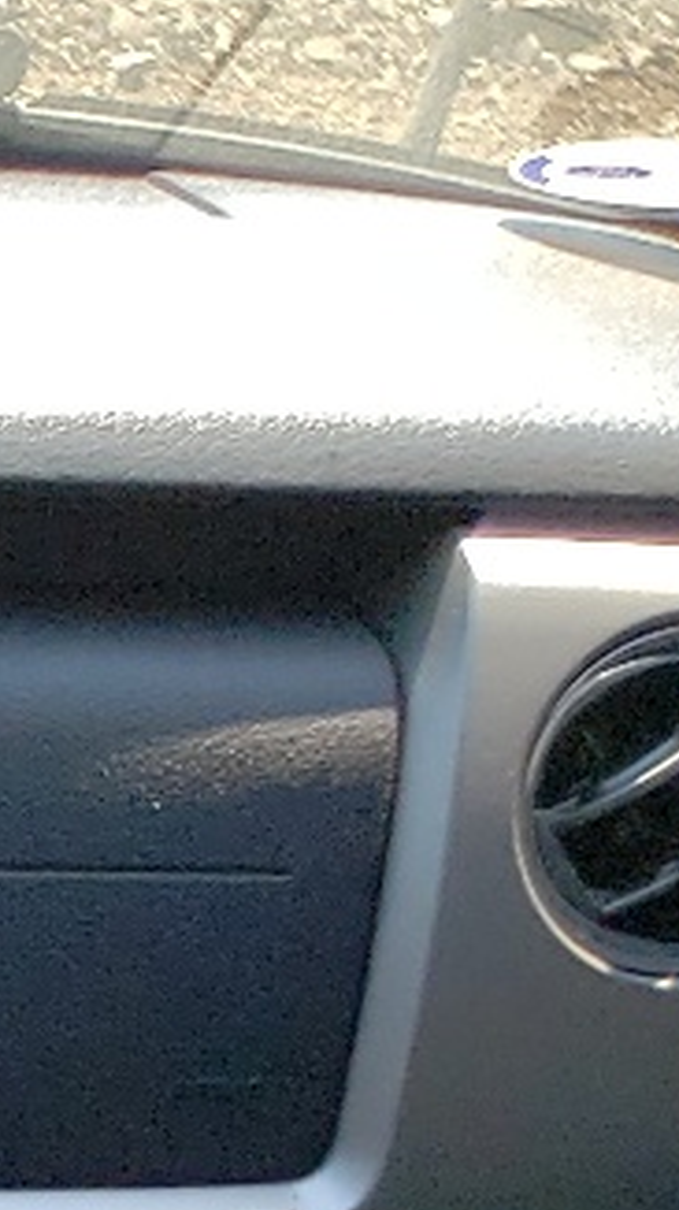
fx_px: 4456
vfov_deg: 13.8
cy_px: 2186
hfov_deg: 7.0
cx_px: -1877
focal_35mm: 139
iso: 50
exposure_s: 1/526
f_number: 1.5
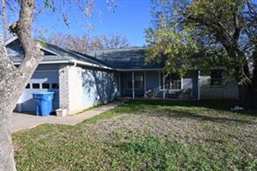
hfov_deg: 73.8
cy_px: 86
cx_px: 128
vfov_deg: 53.1
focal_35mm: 24
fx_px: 171
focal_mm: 16
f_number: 6.3
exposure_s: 1/320
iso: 100
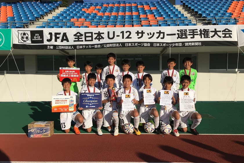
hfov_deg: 60.3
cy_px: 83
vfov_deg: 42.3
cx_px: 121
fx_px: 210
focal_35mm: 31
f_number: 2.2
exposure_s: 1/3205
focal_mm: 4.15
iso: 25
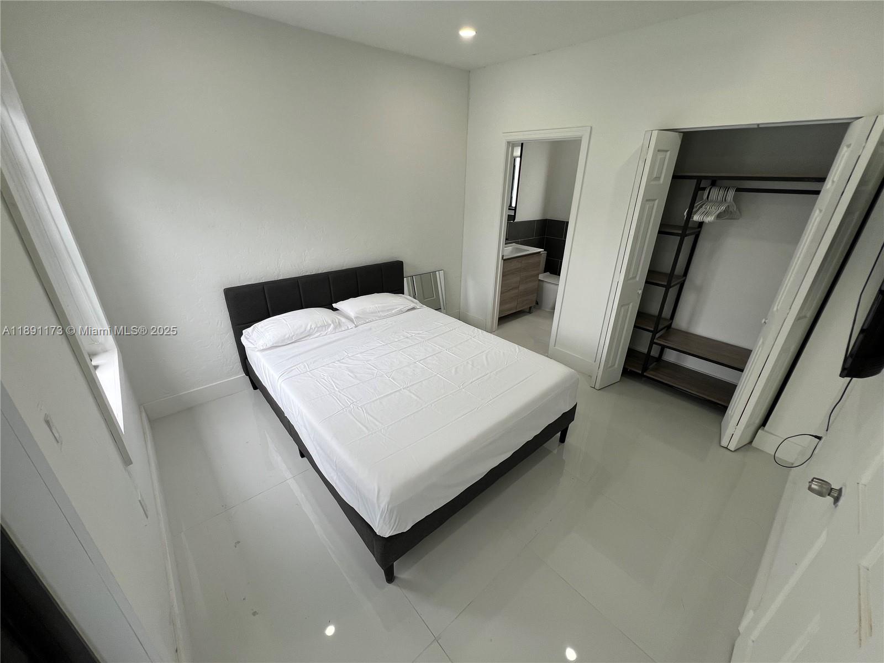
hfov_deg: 106.2
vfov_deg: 89.9
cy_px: 332
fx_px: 332
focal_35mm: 13
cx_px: 442
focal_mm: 1.57
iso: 32
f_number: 1.8
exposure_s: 1/99
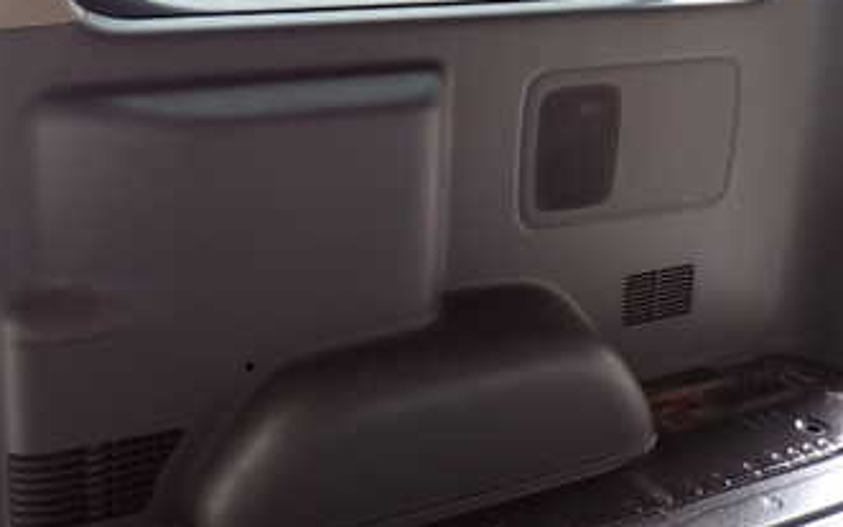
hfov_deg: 41.8
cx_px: 387
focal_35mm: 48
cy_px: 89
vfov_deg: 26.3
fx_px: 1103
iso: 125
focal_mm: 4.5
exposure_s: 1/60
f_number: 2
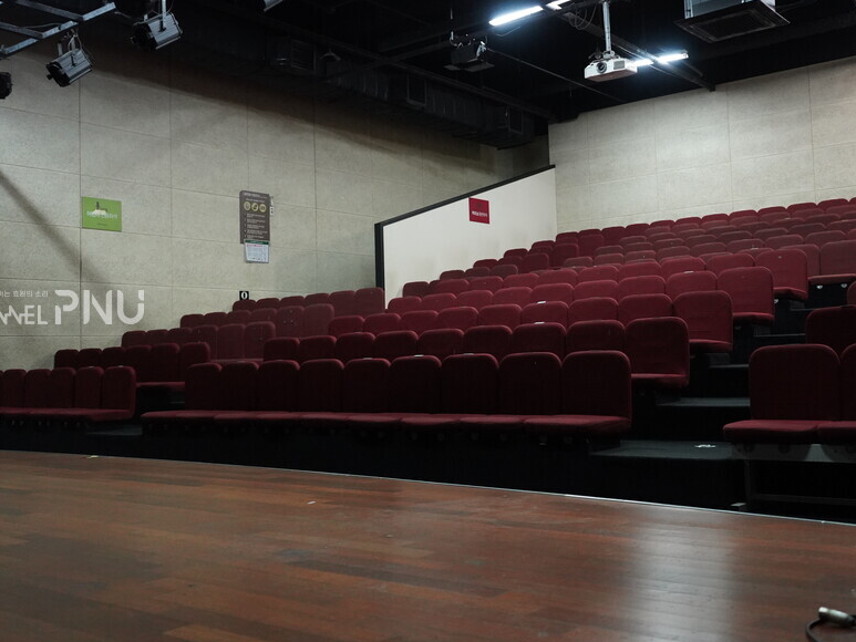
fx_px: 915
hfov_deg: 50.1
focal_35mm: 37
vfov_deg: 38.6
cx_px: 460
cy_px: 291
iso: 6400
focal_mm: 31
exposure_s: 1/160
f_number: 4
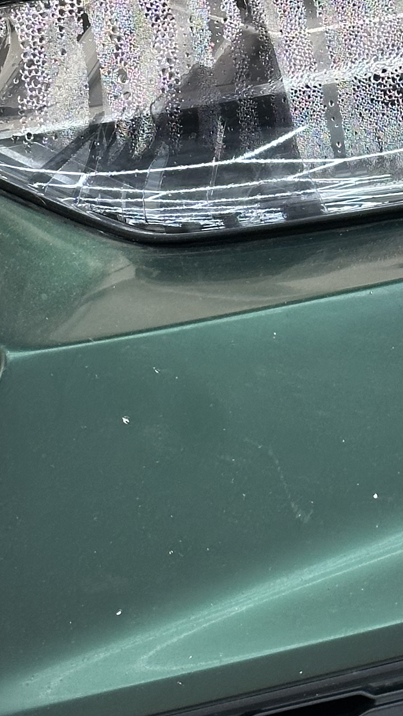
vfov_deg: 15.7
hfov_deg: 9.0
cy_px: 72
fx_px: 2564
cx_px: 316
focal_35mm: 135
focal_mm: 6.86
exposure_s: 1/50
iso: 160
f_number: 1.78
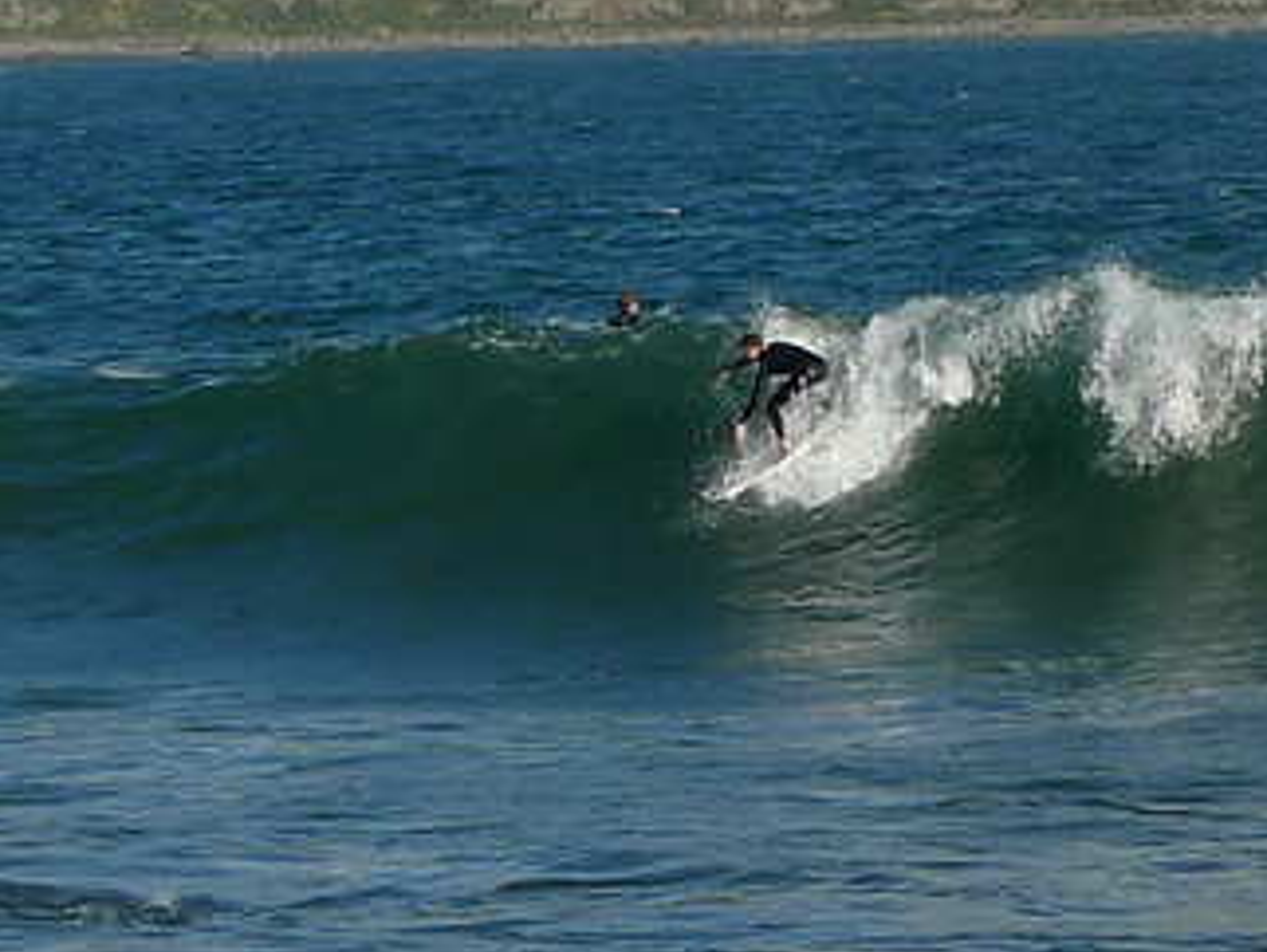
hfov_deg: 6.6
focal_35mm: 298
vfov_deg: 5.0
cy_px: 208
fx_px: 10915
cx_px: 55
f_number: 4
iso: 80
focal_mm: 12.8
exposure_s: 1/1300
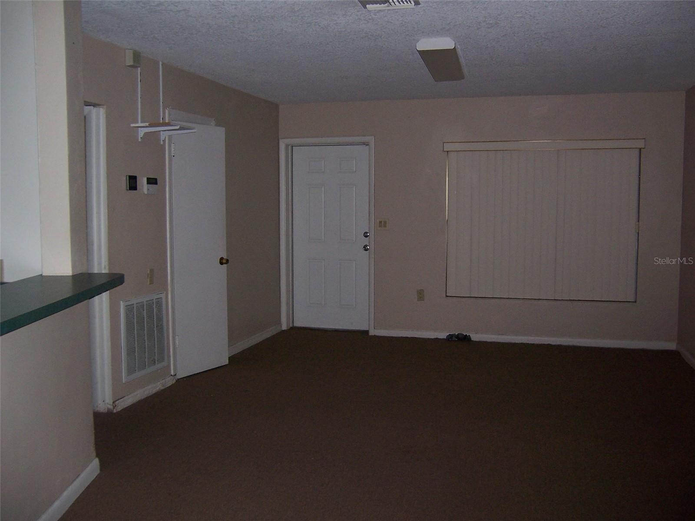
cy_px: 260
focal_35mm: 33
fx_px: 663
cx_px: 348
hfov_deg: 55.4
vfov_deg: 42.9
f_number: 2.8
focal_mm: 5.5
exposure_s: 1/60
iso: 140
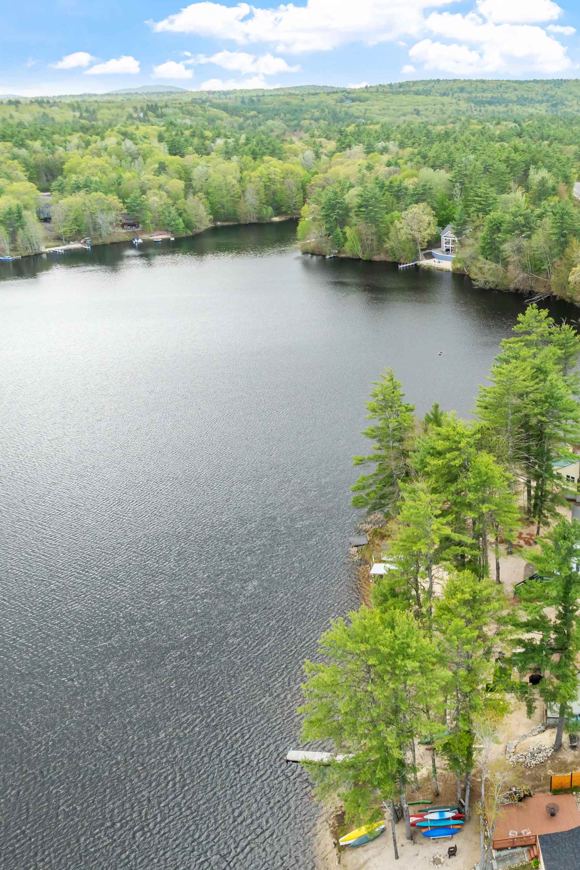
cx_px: 465
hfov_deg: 37.5
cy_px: 440
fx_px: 821
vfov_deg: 55.8
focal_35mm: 34
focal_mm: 12.29
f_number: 2.8
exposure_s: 1/1000
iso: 170
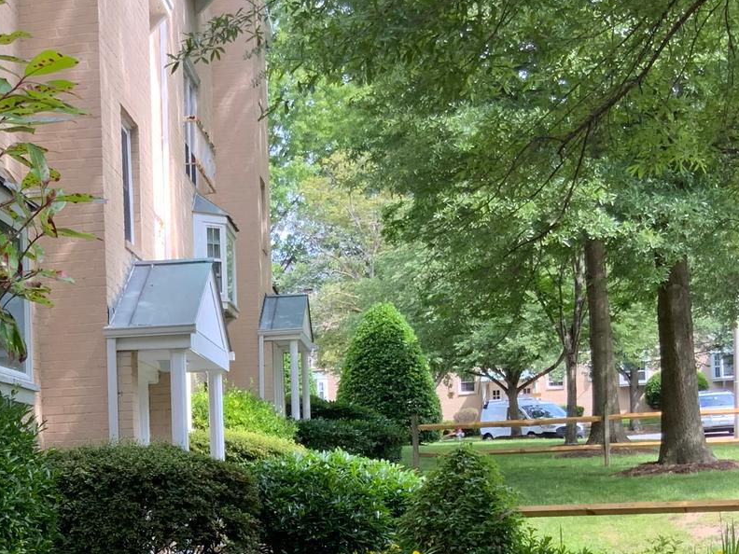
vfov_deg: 19.3
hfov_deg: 24.9
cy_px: 502
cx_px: 26
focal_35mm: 75
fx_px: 1601
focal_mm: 3
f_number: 1.8
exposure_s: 1/128
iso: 16
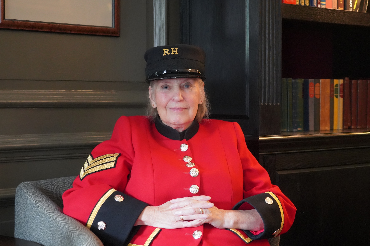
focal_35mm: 59
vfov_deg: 23.0
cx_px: 184
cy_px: 124
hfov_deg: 33.9
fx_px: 606
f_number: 5
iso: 12800
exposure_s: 1/60
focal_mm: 58
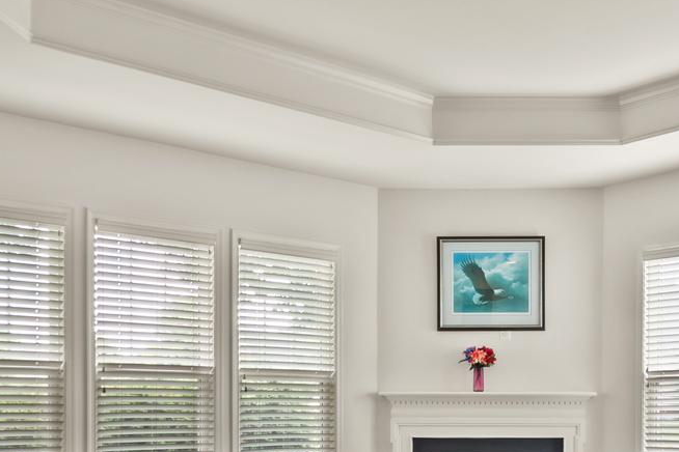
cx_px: 523
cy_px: 427
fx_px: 886
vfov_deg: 27.4
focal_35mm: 47
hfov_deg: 40.5
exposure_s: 1/1.25
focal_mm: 10
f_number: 8
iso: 100
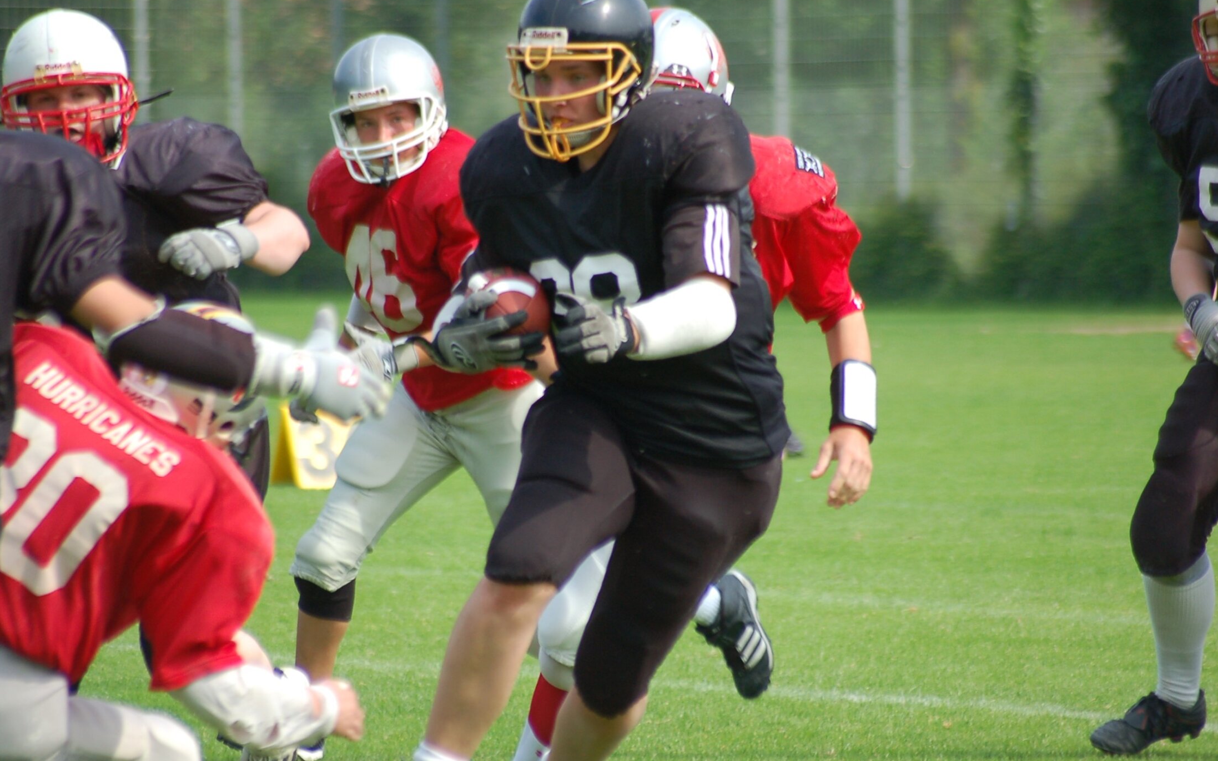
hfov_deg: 4.6
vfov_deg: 2.9
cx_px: 610
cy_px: 370
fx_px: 15235
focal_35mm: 459
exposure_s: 1/640
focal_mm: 300
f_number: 5.6
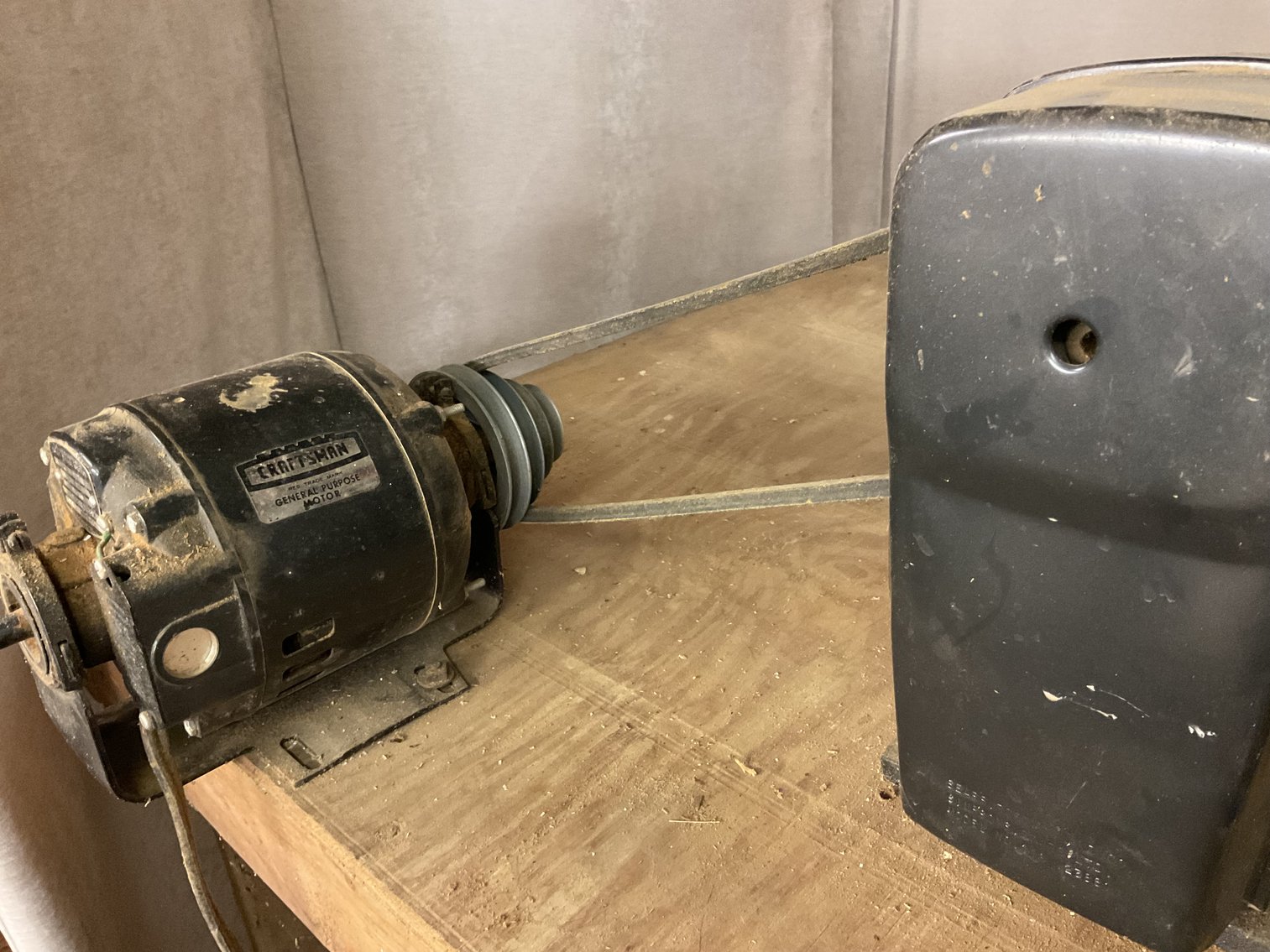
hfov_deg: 61.7
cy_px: 476
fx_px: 1064
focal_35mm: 29
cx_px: 635
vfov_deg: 48.2
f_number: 1.8
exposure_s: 1/30
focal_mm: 3
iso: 400
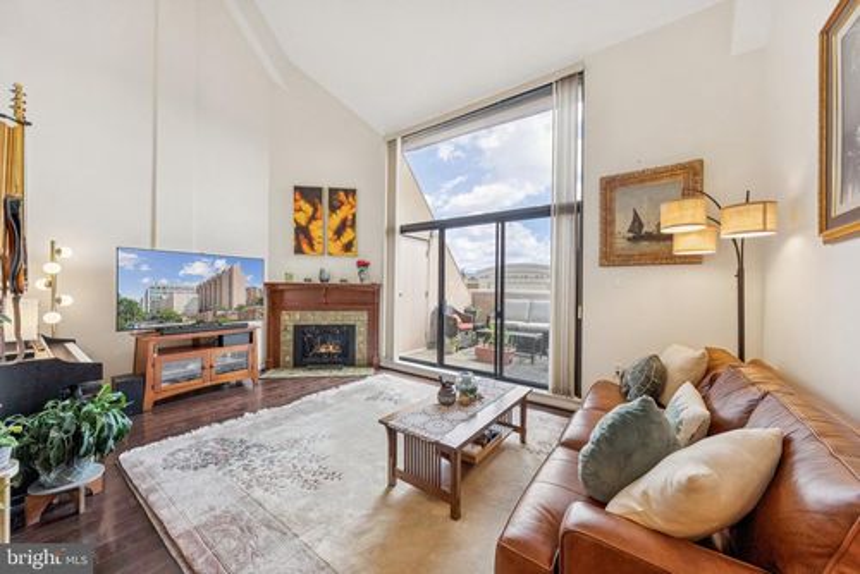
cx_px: 430
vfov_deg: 85.5
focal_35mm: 13
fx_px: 311
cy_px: 287
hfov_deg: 108.3
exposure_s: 1/400
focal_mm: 13
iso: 640
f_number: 7.1
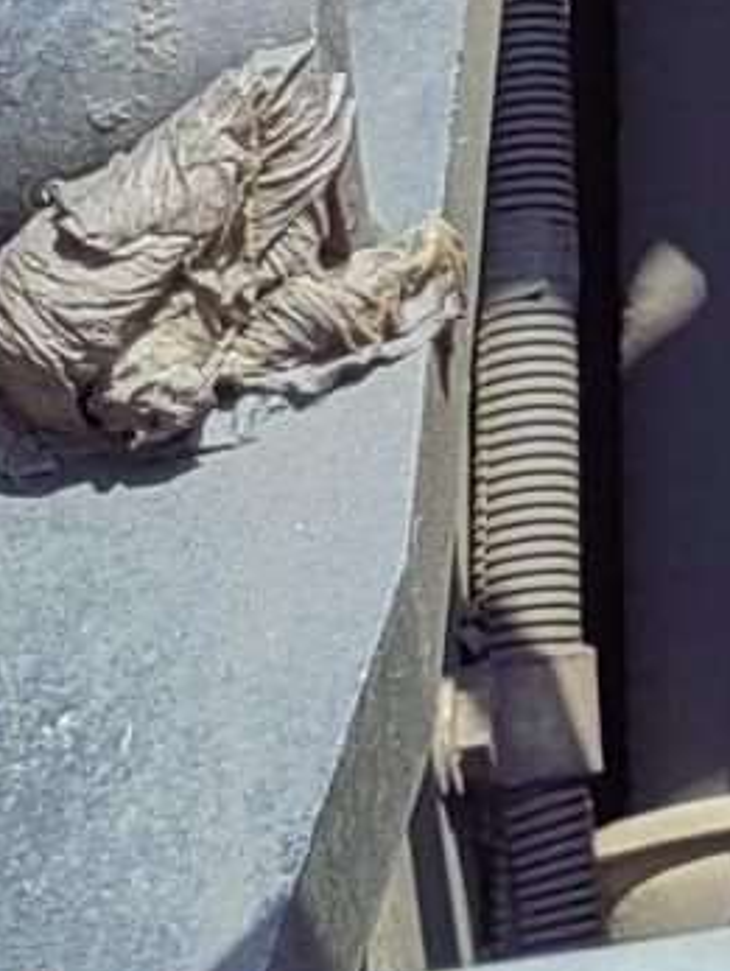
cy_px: -1539
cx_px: 2078
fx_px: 5585
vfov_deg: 8.8
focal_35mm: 199
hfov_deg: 6.8
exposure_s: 1/909
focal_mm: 5.52
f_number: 1.9
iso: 64
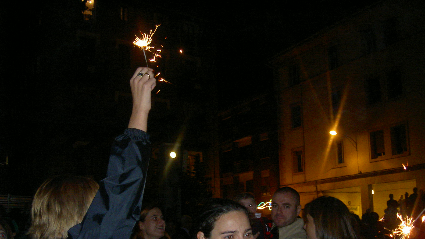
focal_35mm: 43
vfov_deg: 27.6
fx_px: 485
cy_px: 158
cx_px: 212
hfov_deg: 47.4
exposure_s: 1/59.5
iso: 100
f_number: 2.8
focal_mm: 8
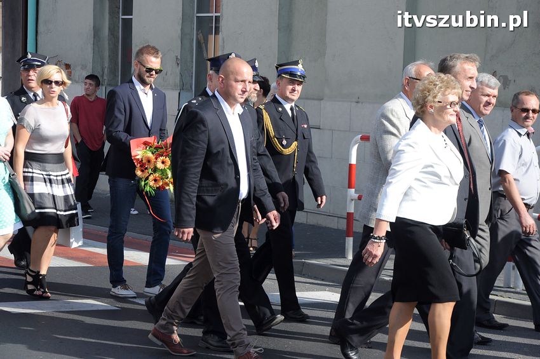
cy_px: 180
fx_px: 1573
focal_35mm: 105
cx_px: 270
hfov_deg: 19.5
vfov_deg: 13.0
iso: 400
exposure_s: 1/800
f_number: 7.1
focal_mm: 70
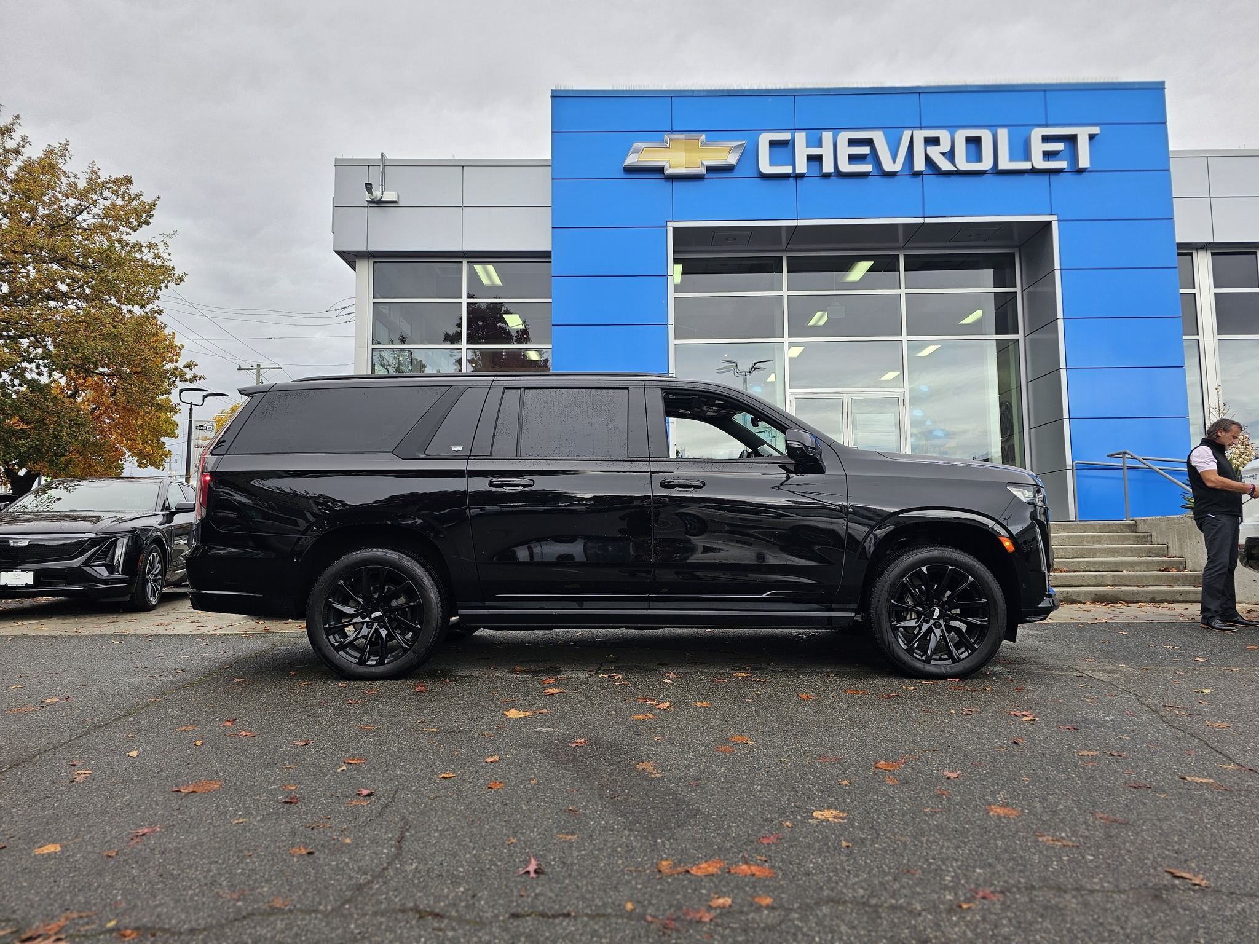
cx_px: 630
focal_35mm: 23
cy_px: 472
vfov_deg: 58.9
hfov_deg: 73.9
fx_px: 837
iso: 16
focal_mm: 6.3
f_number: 1.7
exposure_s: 1/120
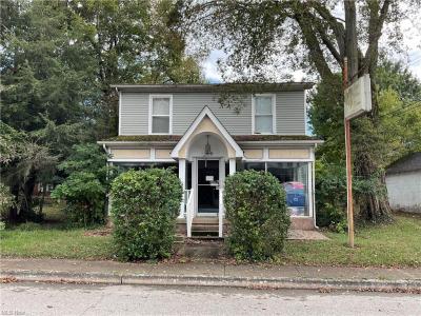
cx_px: 210
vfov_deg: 48.2
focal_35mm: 29
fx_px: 353
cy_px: 158
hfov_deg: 61.7
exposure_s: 1/245
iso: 16
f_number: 1.8
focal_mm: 3
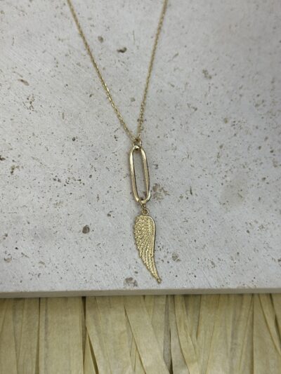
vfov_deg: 39.6
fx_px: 519
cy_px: 187
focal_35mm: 48
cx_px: 140
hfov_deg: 30.3
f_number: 1.78
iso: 80
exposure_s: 1/452
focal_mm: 6.86
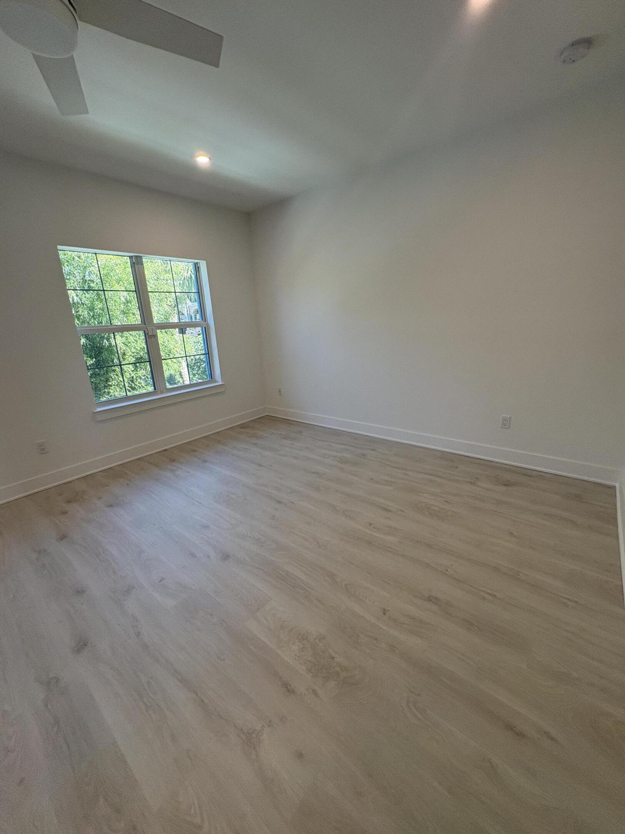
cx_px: 312
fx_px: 337
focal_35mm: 14
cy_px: 417
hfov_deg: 85.7
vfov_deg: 102.1
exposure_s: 1/120
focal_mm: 2.22
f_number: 2.2
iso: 125
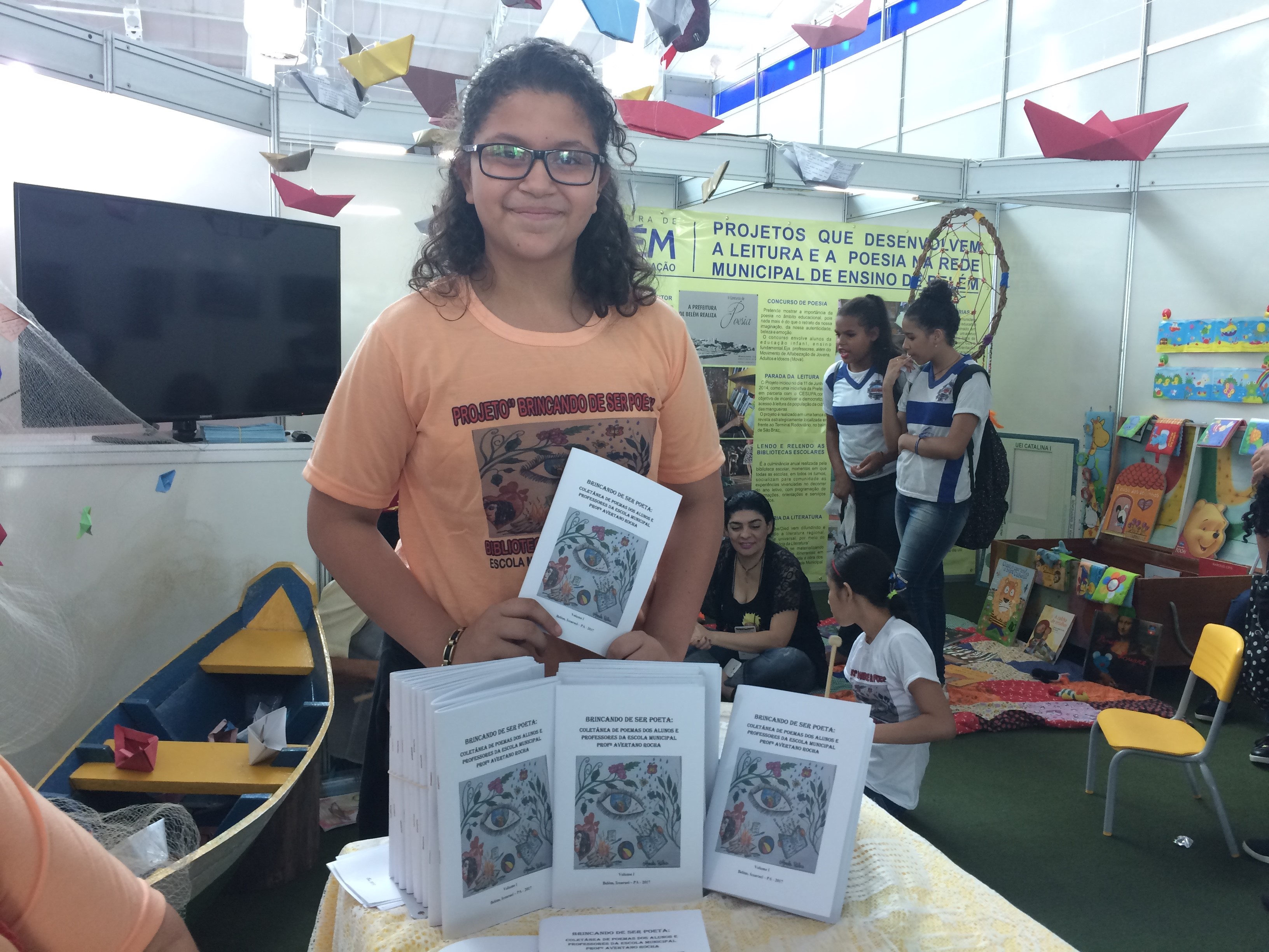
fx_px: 1063
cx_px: 634
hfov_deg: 61.7
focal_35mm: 29
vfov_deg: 48.2
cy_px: 476
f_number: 2.2
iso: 64
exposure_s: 1/30
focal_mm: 4.15
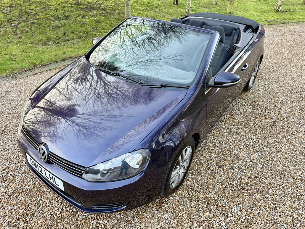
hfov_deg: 71.6
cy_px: 114
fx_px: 211
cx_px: 152
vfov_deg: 56.8
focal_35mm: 24
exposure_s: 1/121
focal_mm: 6.76
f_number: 1.78
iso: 100
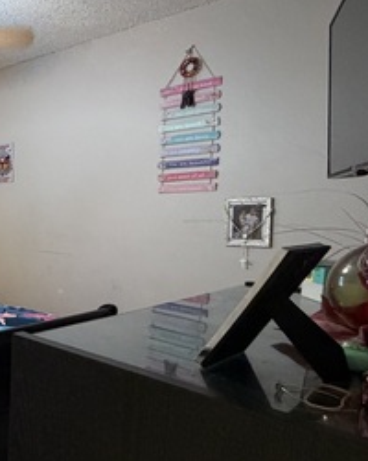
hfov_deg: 30.6
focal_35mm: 35
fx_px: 476
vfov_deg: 51.5
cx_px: -138
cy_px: 247
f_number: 2.2
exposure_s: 1/60
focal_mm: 2.22
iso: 500
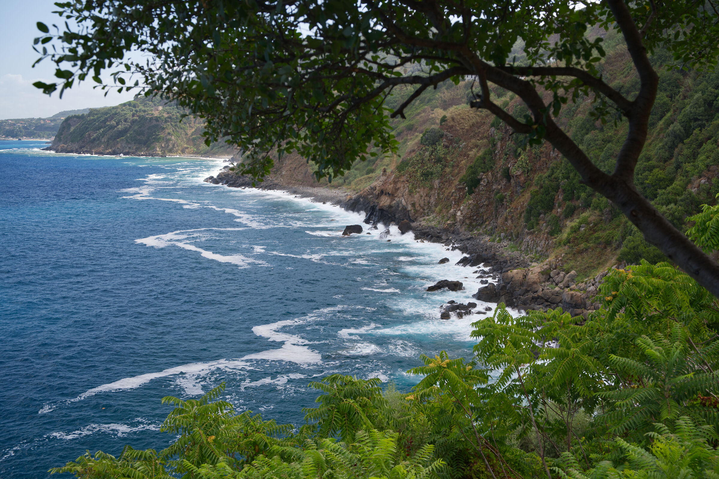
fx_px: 779
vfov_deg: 34.2
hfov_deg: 49.6
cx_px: 360
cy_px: 240
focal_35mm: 39
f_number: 8
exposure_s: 1/50
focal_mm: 39
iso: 100
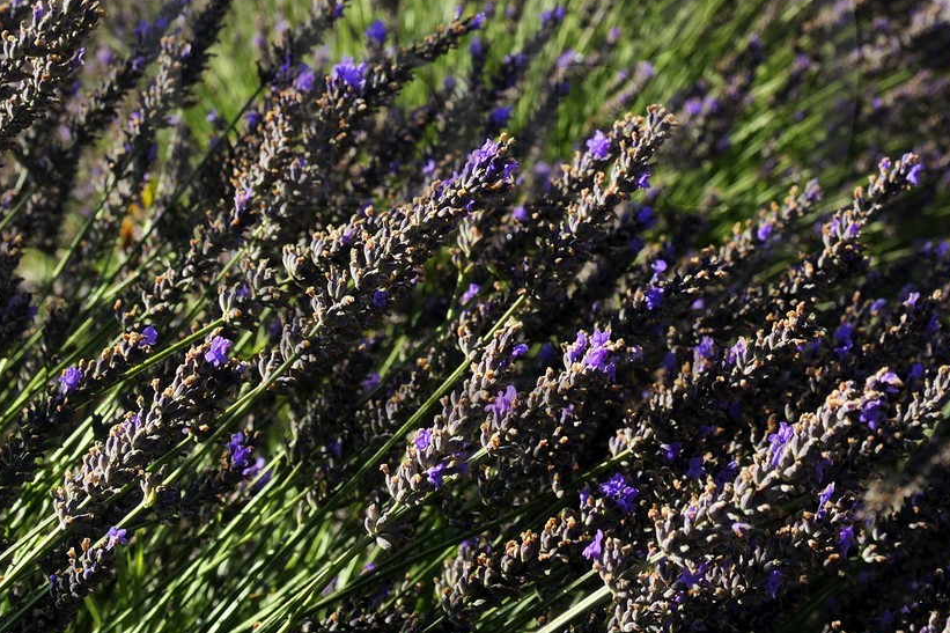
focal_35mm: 74
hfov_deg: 27.3
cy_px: 66
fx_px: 1952
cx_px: 500
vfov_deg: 18.1
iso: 400
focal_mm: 38
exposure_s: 1/250
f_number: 10
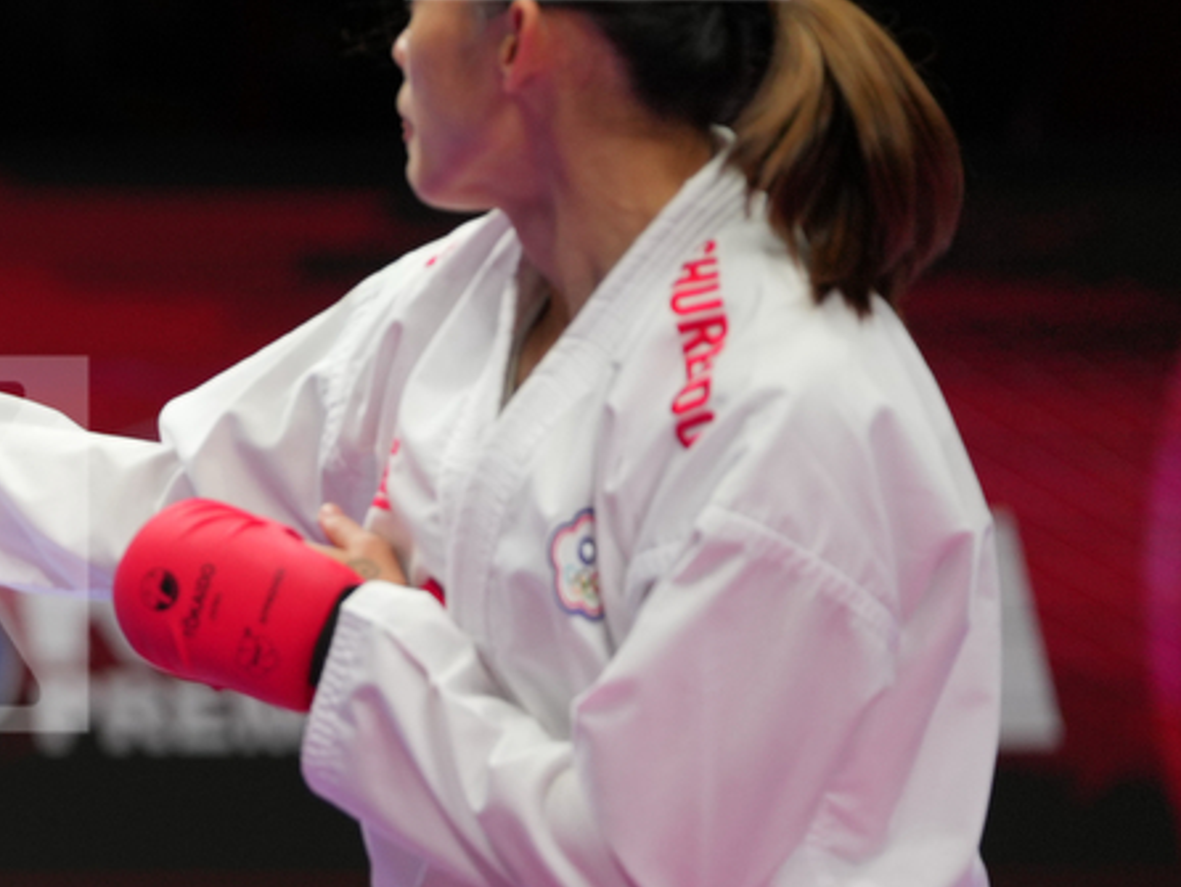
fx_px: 20584
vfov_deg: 2.5
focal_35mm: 603
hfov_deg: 3.3
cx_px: -805
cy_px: 545
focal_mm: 175
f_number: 2.8
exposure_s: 1/1000
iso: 500
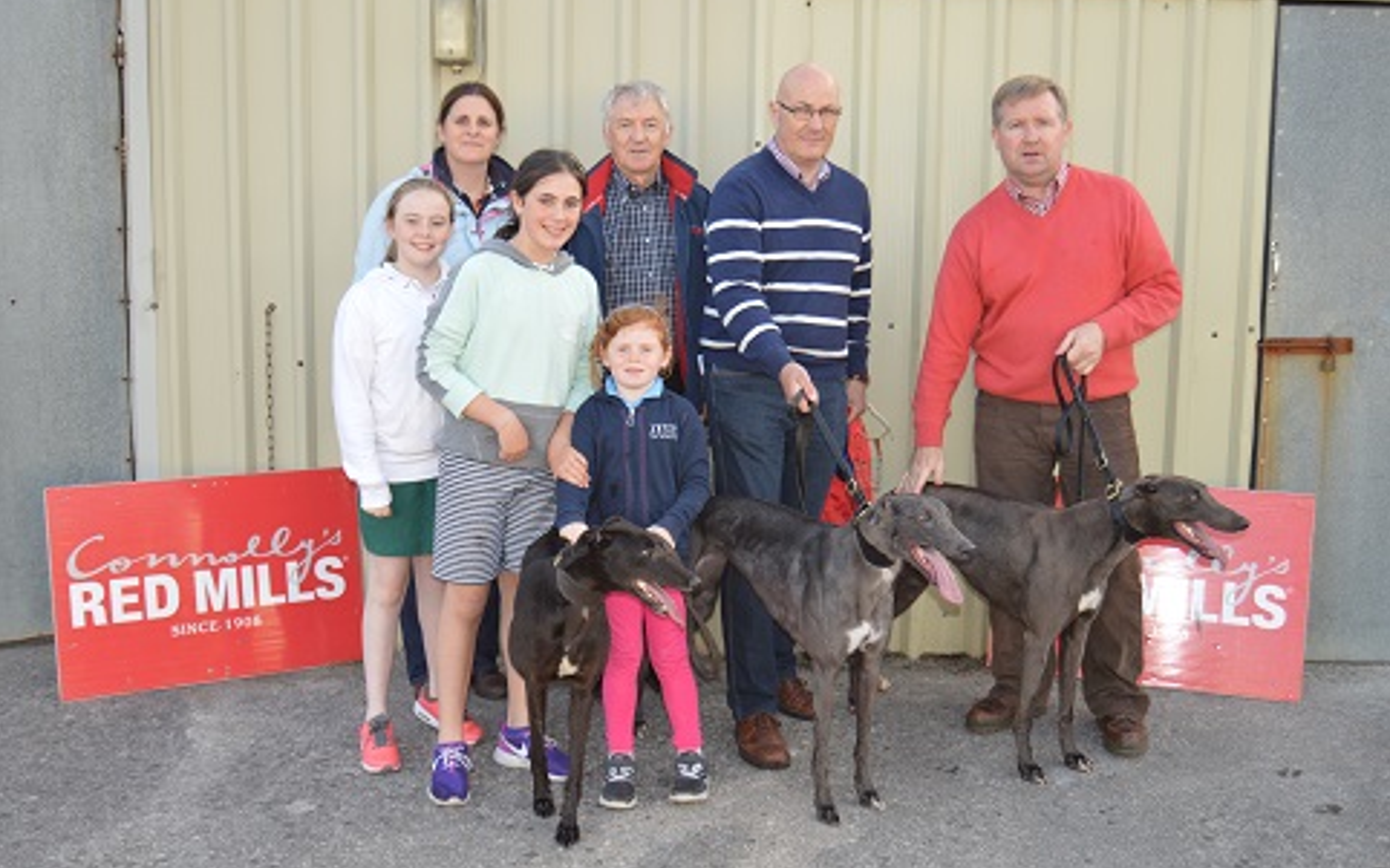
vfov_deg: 33.6
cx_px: 698
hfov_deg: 51.6
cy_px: 447
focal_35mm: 38
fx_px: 1439
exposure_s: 1/160
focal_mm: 24
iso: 200
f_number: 3.8
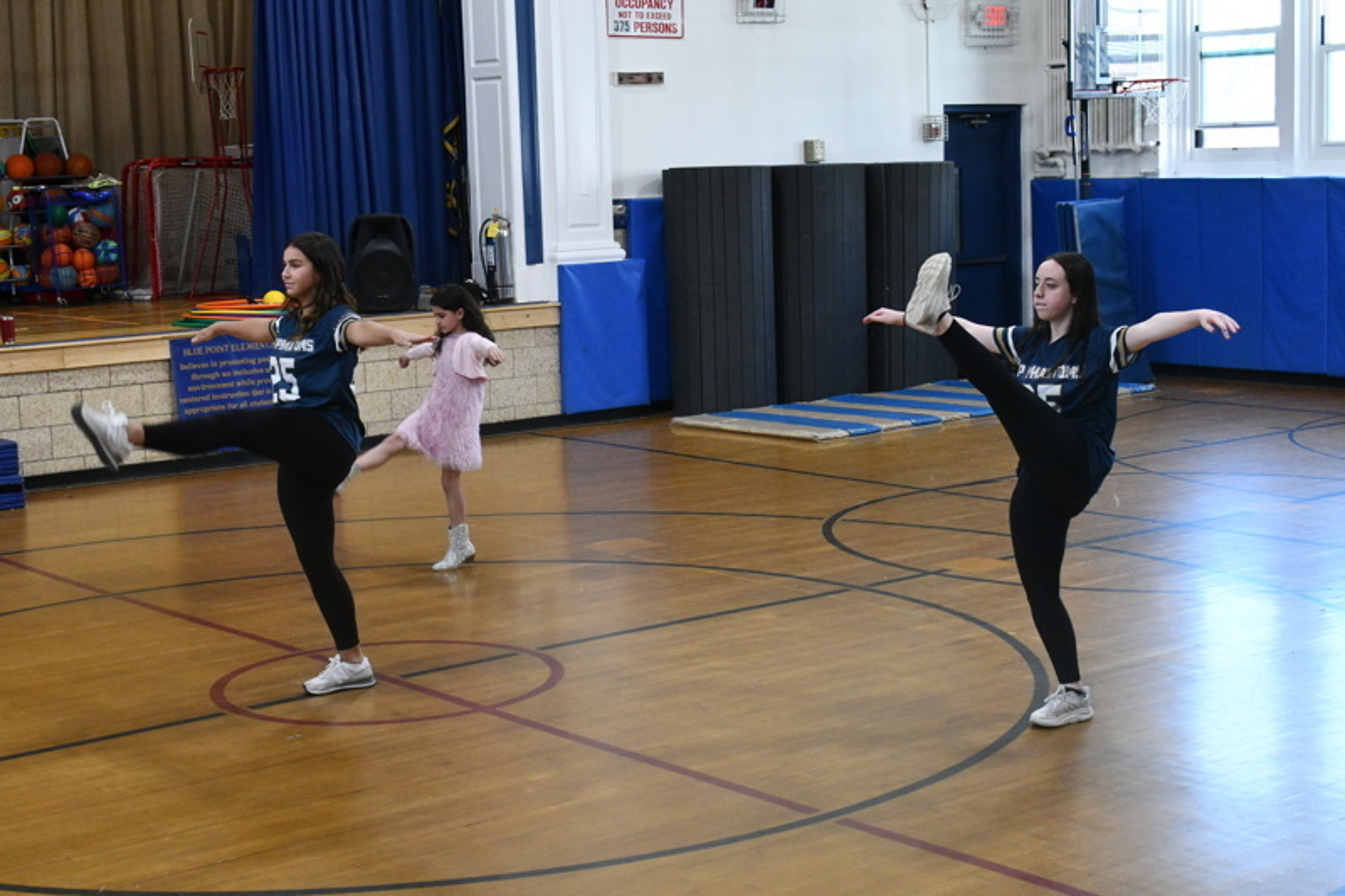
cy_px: 448
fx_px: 2129
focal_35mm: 57
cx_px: 672
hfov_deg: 35.1
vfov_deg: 23.8
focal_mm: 38
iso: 3200
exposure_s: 1/160
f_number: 6.3
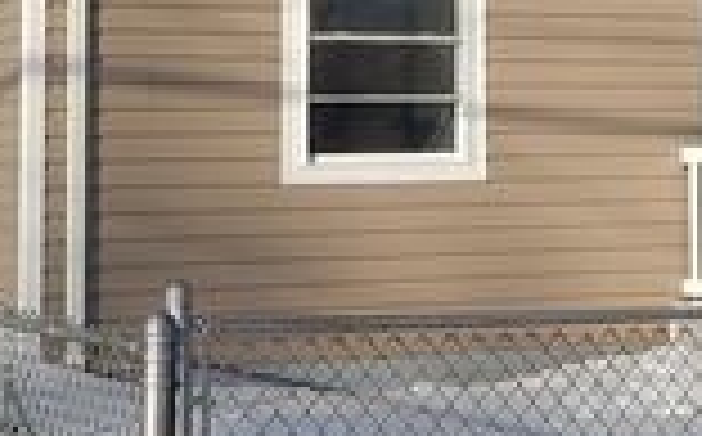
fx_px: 2273
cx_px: 590
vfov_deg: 10.8
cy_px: -101
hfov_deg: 17.4
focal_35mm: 119
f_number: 3.3
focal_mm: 6.1
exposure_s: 1/1500
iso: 125
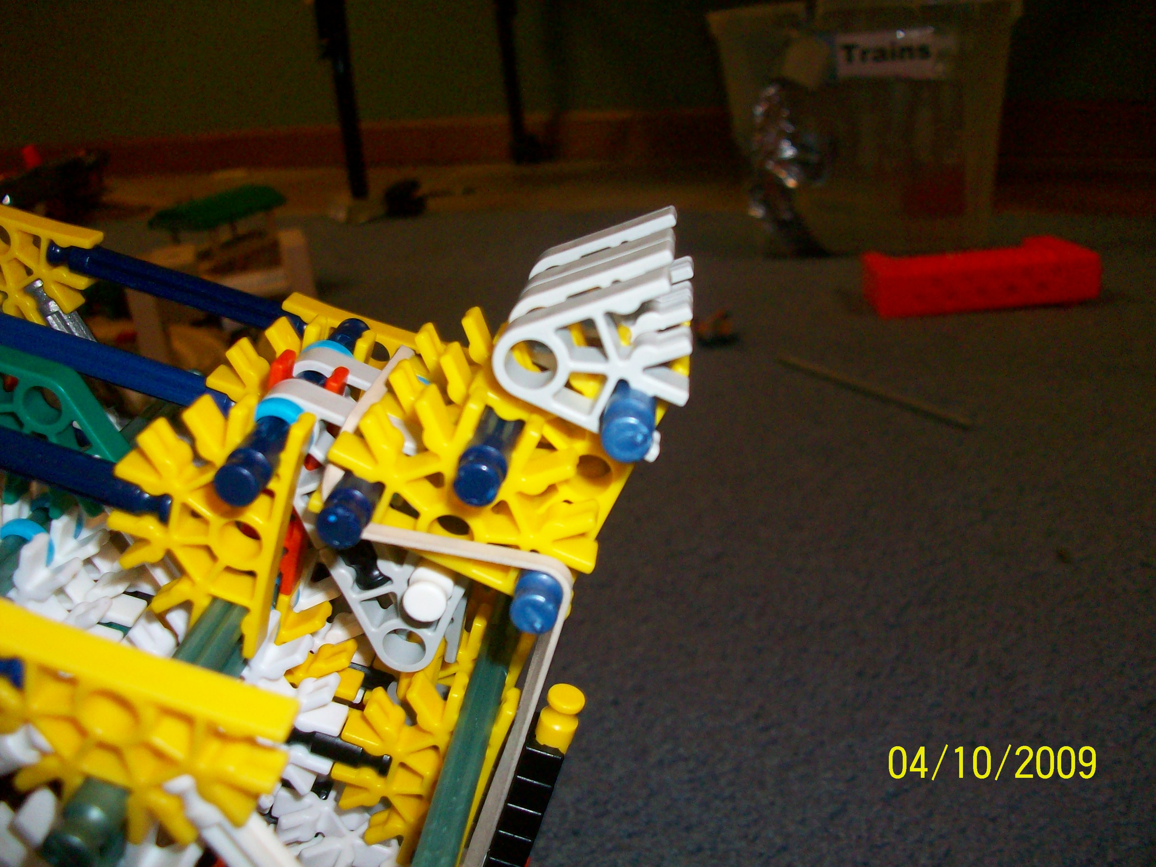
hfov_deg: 54.0
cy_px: 434
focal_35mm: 34
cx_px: 578
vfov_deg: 41.8
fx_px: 1135
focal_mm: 5.7
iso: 160
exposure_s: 1/60
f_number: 2.8
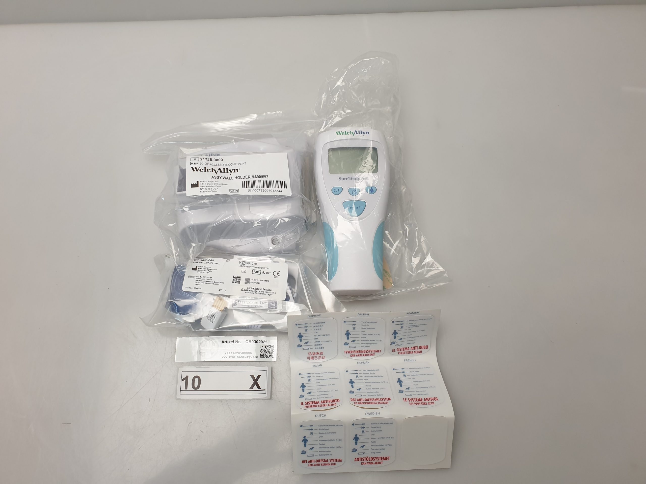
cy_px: 242
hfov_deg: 67.3
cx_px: 323
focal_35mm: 26
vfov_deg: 53.1
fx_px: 485
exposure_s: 1/100
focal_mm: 4.3
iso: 80
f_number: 2.4
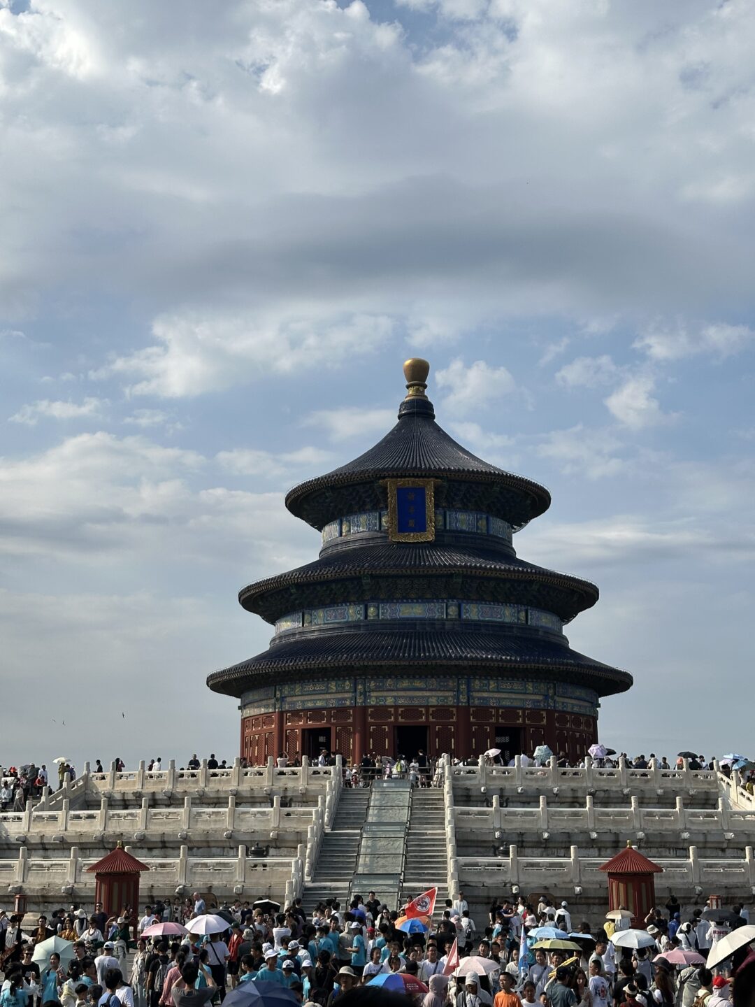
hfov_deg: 30.3
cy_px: 504
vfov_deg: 39.7
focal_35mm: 48
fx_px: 1396
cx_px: 378
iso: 64
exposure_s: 1/3597
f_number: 1.78
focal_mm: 6.86
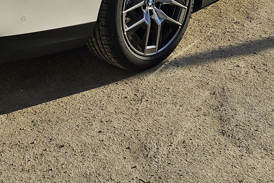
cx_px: 128
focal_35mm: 82
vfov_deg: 15.2
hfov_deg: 24.8
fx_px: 624
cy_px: -109
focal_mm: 5
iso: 50
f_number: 1.8
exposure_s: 1/3177
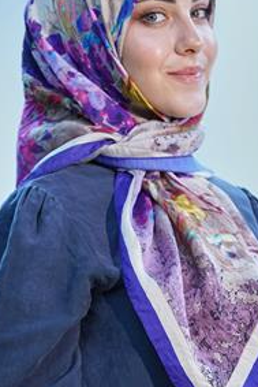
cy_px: 168
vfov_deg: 10.4
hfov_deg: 7.0
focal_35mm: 197
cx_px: 137
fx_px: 2115
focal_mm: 120
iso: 640
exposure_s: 1/200
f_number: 3.5
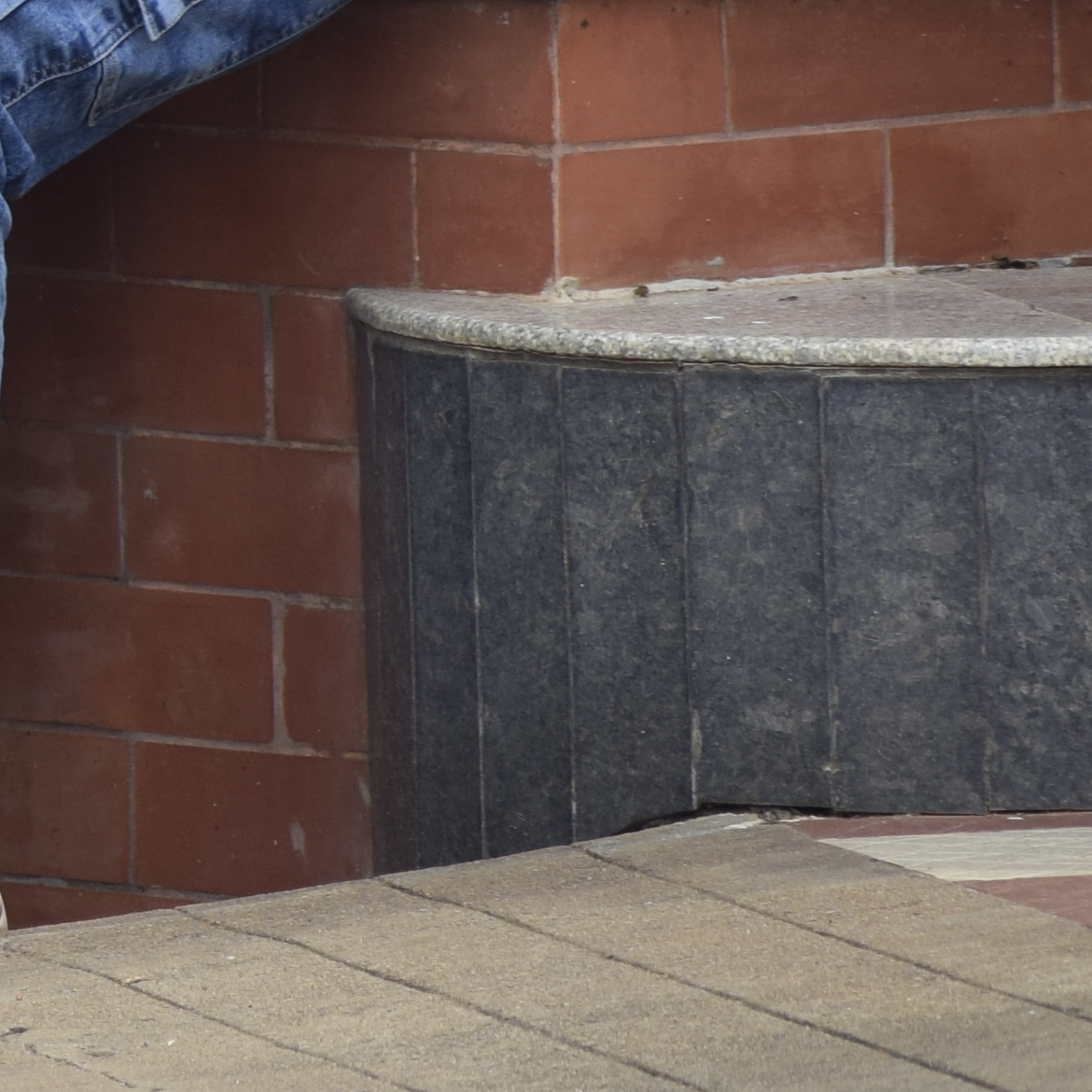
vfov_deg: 1.7
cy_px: -489
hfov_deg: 1.7
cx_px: -1506
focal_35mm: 1013
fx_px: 36161
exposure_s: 1/250
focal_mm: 155
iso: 100
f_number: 5
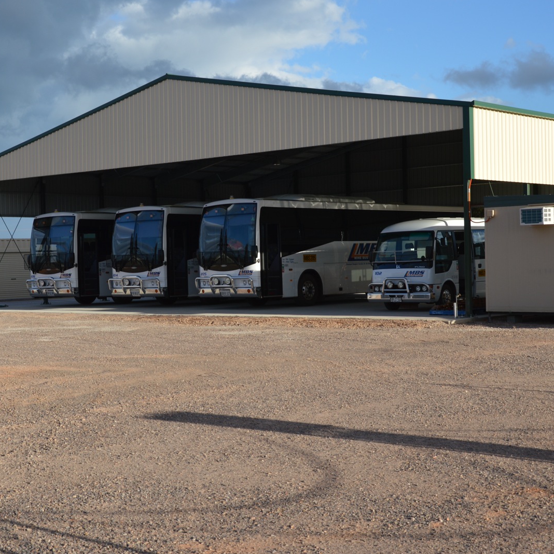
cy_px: 278
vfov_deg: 27.7
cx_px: 228
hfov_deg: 27.7
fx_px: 1123
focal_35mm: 62
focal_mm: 32
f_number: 7.1
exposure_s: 1/200
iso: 100
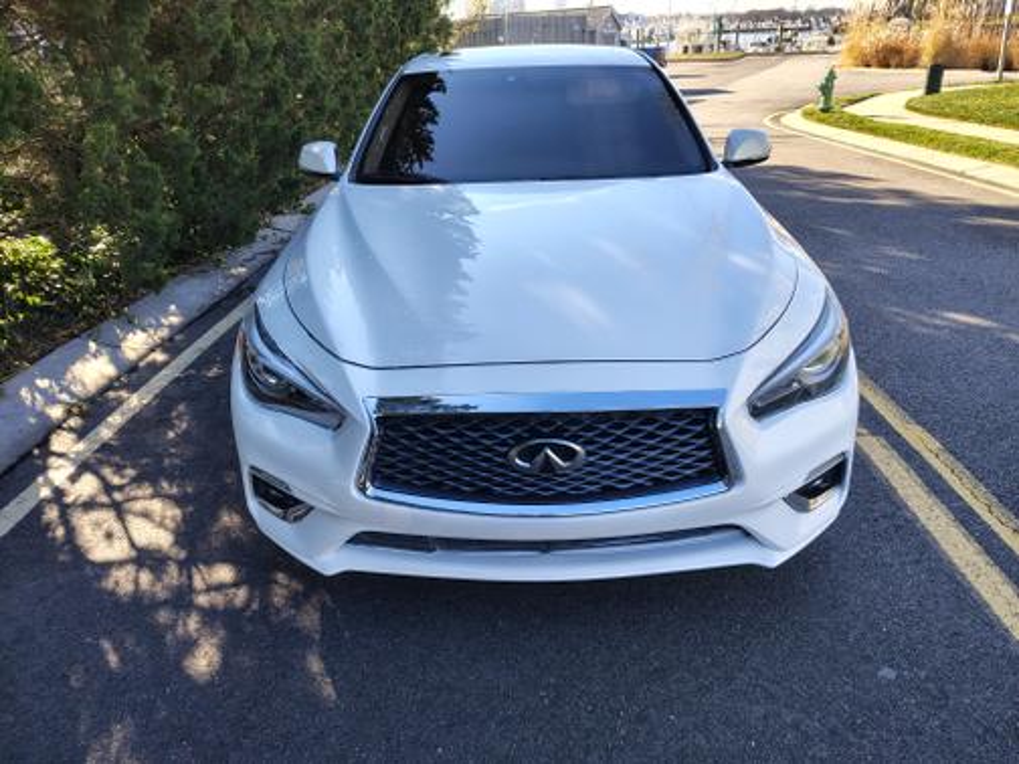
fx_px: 706
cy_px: 382
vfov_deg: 56.8
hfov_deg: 71.6
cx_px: 510
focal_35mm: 24
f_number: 1.8
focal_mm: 5.56
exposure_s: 1/236
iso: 100
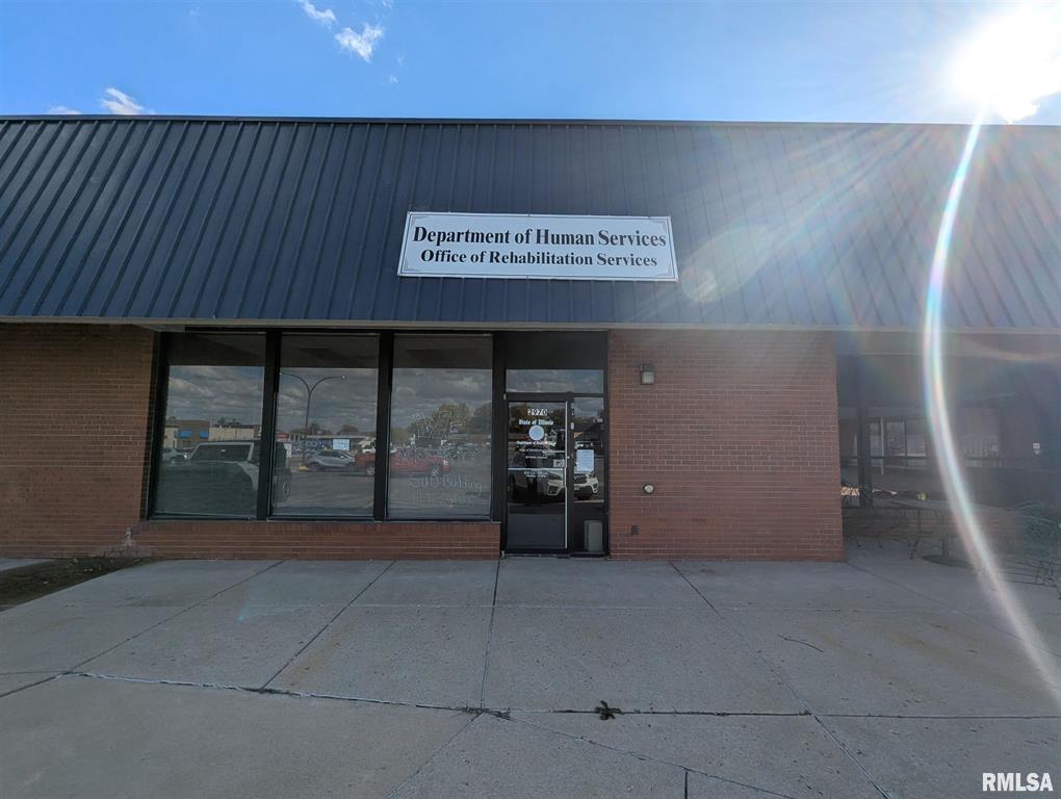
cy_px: 400
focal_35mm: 13
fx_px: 399
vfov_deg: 90.1
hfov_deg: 106.1
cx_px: 530
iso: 48
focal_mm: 1.95
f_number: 2.2
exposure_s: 1/4098
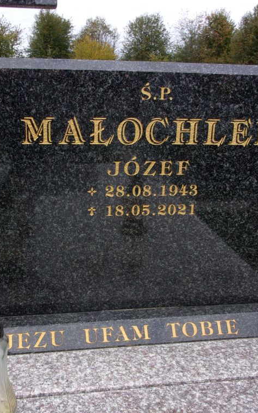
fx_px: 450
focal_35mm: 40
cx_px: 114
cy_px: 207
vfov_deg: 49.3
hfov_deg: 32.0
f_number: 3.9
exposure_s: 1/210
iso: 80
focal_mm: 5.1
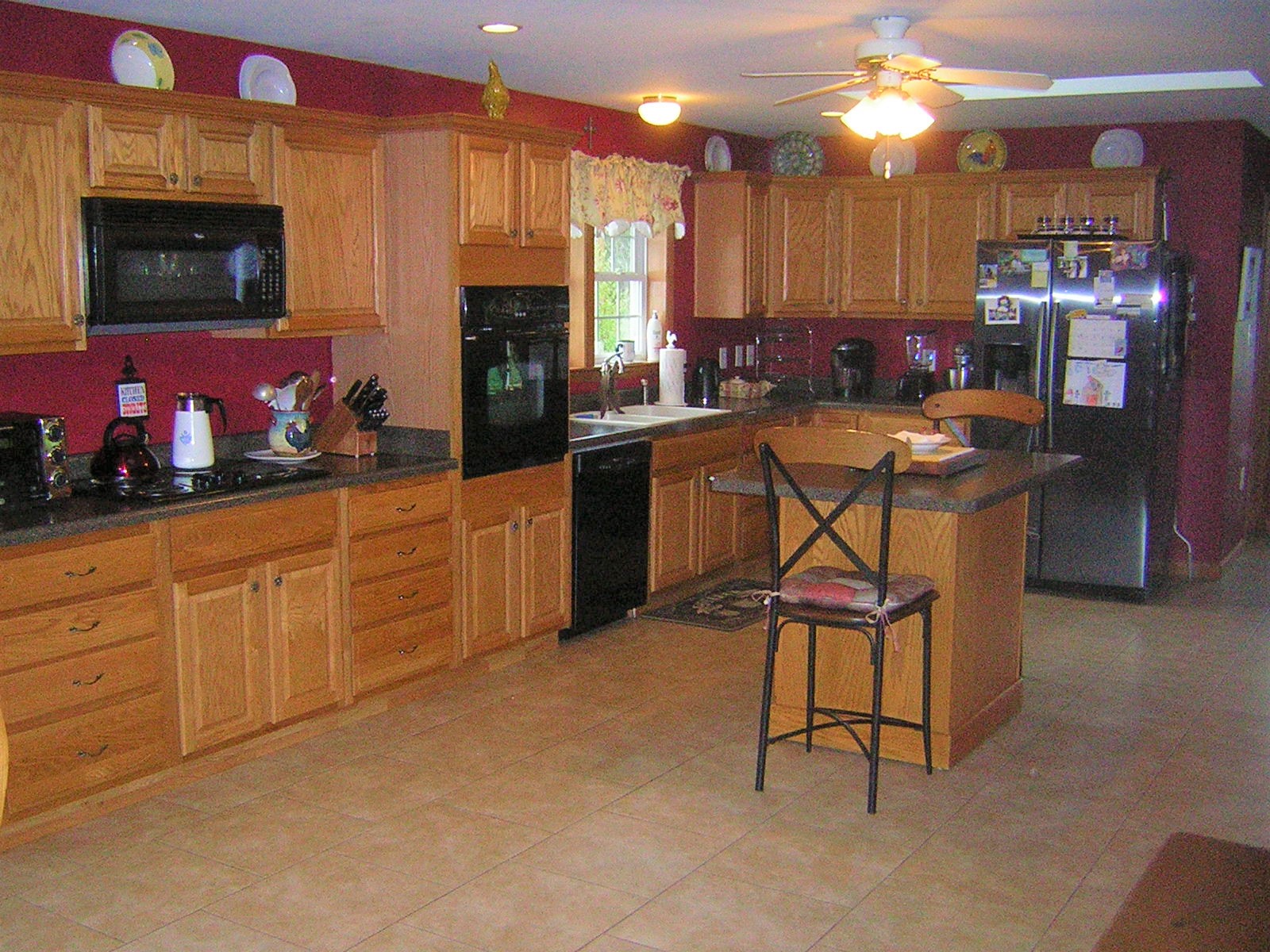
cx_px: 635
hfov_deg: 51.4
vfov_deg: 39.7
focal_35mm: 36
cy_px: 476
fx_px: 1321
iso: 200
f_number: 2.6
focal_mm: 4.7
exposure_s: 1/60.1
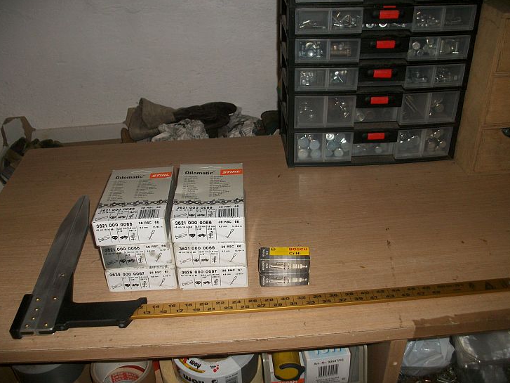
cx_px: 255
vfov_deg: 44.1
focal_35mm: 32
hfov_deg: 56.8
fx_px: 471
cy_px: 190
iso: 125
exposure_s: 1/40
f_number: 2.9
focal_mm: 5.7
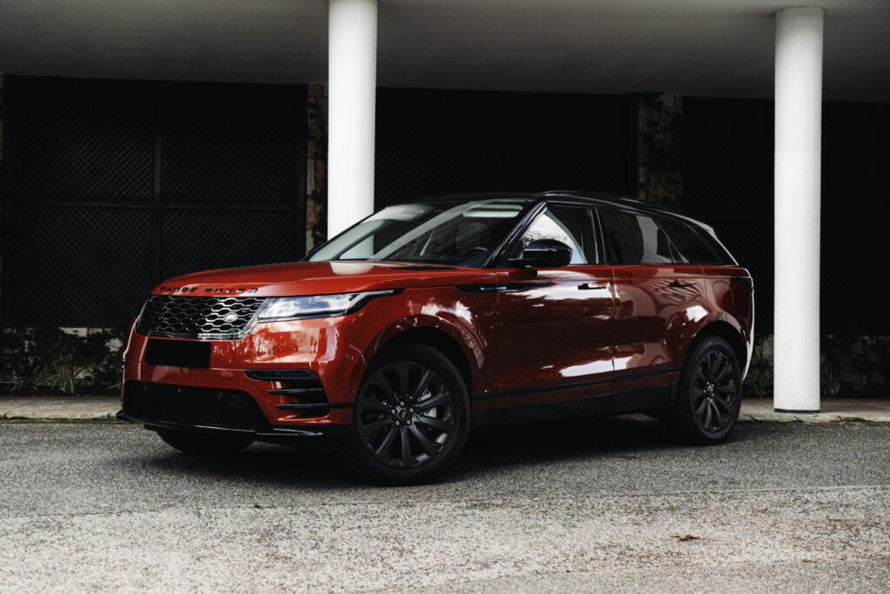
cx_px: 445
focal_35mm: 50
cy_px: 297
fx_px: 1236
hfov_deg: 39.6
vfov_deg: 27.0
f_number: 2.8
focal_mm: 33.8
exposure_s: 1/200
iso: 160
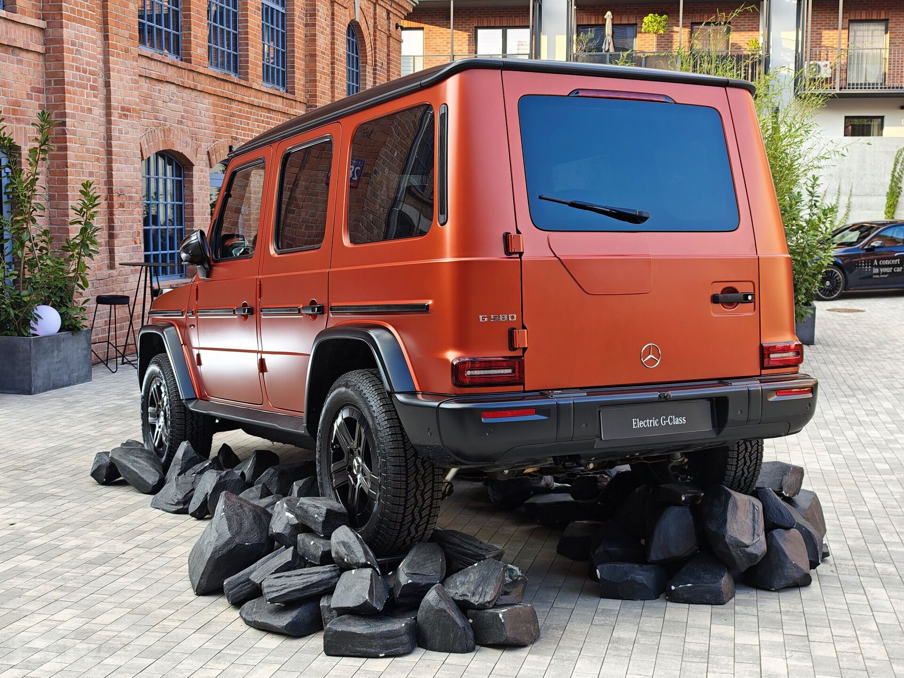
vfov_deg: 31.5
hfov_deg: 41.2
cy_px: 339
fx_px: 1201
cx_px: 452
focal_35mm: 46
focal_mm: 8.72
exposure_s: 1/122
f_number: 2
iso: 50
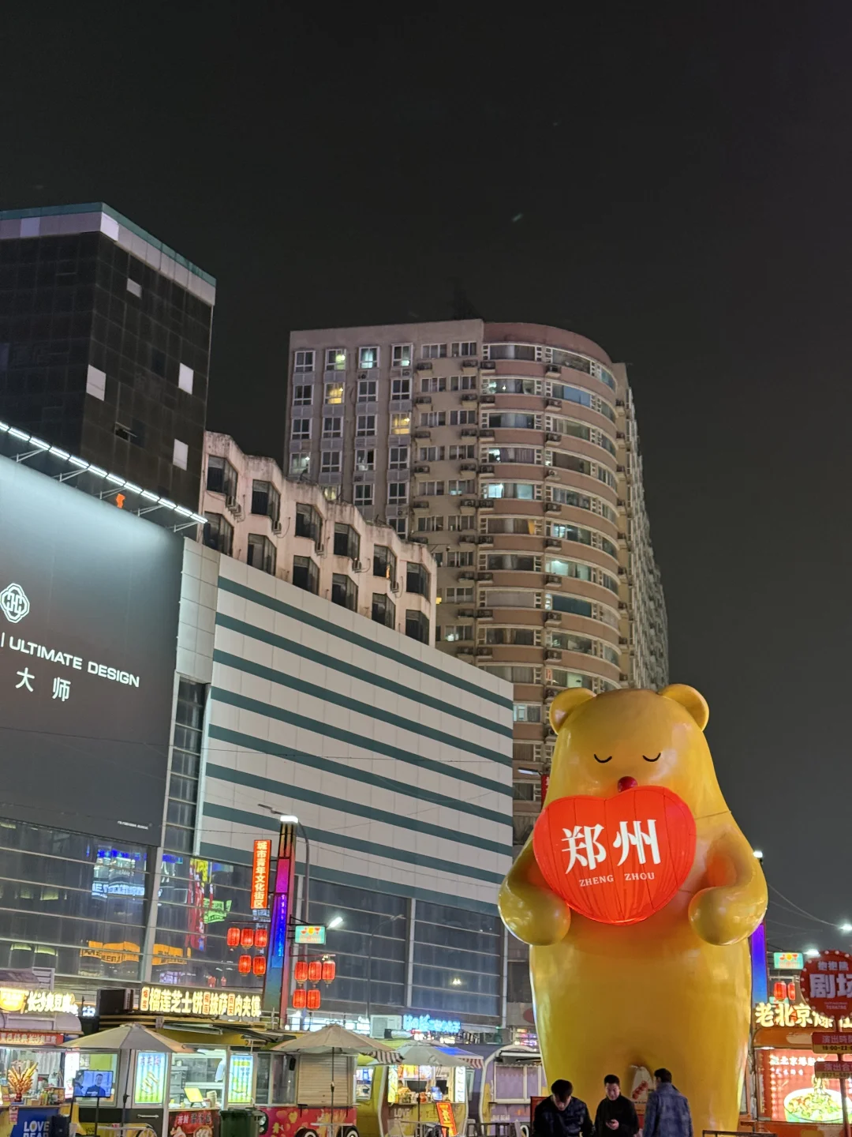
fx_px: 1575
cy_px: 568
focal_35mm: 48
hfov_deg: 30.3
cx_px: 426
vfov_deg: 39.7
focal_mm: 6.76
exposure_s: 1/33
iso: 250
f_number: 1.78
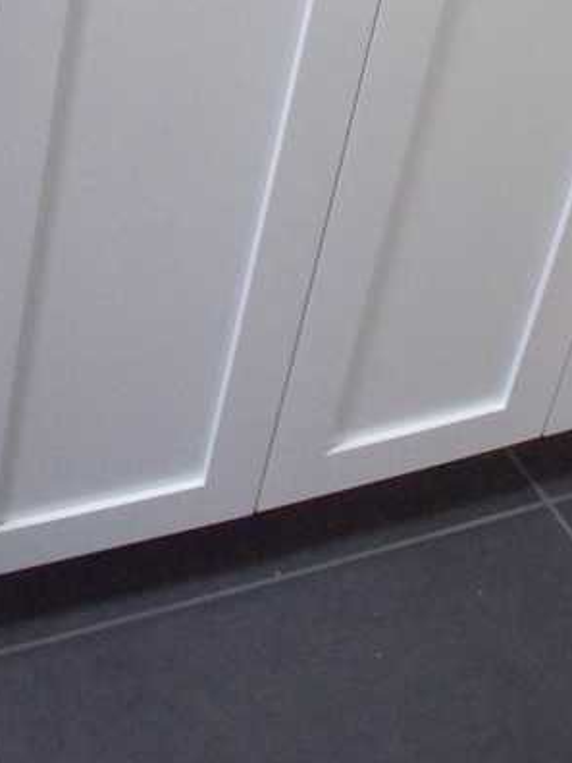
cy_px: -181
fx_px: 2005
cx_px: 279
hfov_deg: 16.2
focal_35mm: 91
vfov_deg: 20.0
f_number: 2.8
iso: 640
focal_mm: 7.54
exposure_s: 1/125
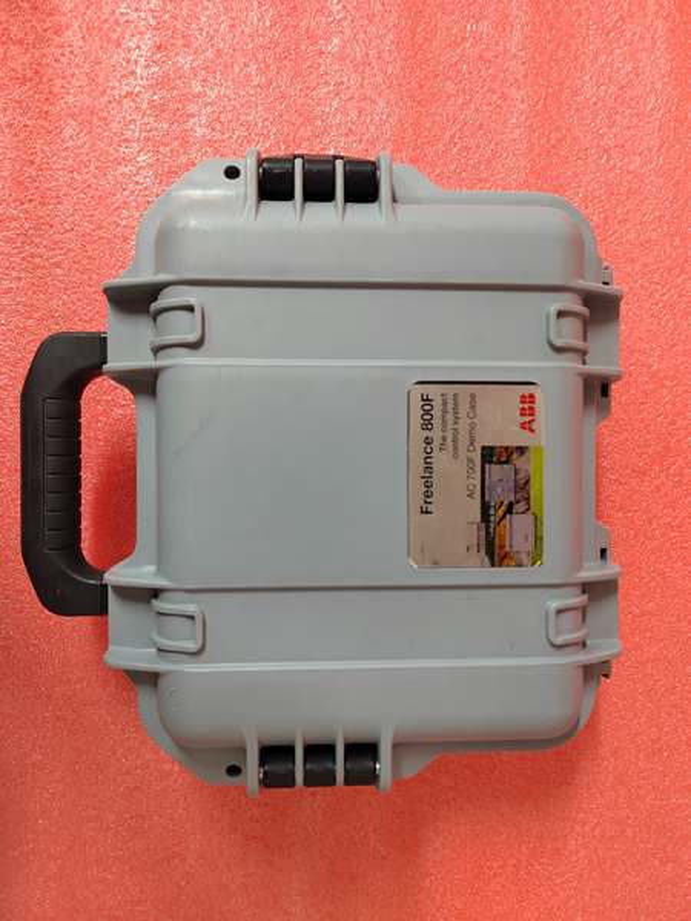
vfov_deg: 73.9
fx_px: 612
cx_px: 346
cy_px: 460
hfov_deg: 58.9
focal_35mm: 23
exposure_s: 1/50
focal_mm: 5.52
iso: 2347
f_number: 1.9
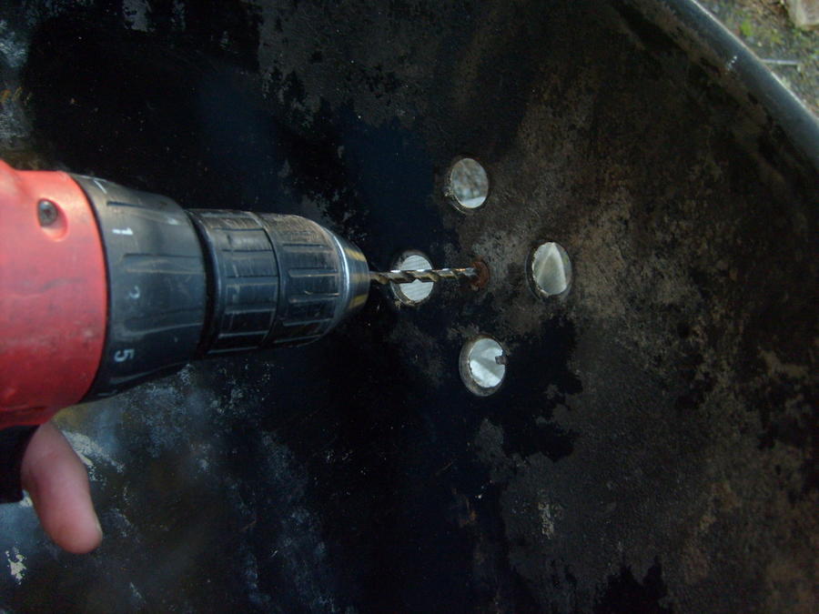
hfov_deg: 52.6
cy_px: 307
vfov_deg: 40.7
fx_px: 828
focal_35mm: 35
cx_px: 410
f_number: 2.8
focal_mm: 5.8
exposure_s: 1/45
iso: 80
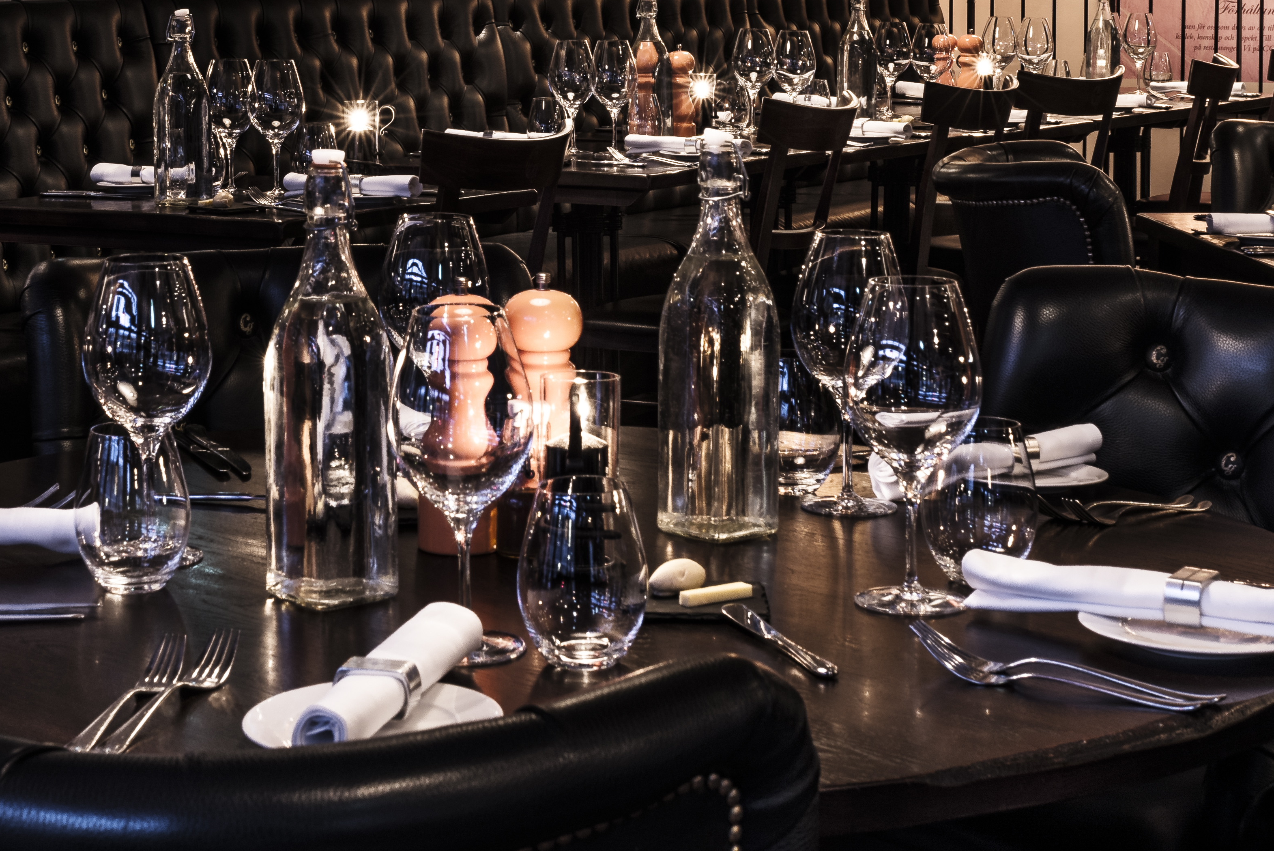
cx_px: 443
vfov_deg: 16.5
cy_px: 88
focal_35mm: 82
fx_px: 2903
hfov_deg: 24.7
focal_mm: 35
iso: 64
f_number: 14
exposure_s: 15
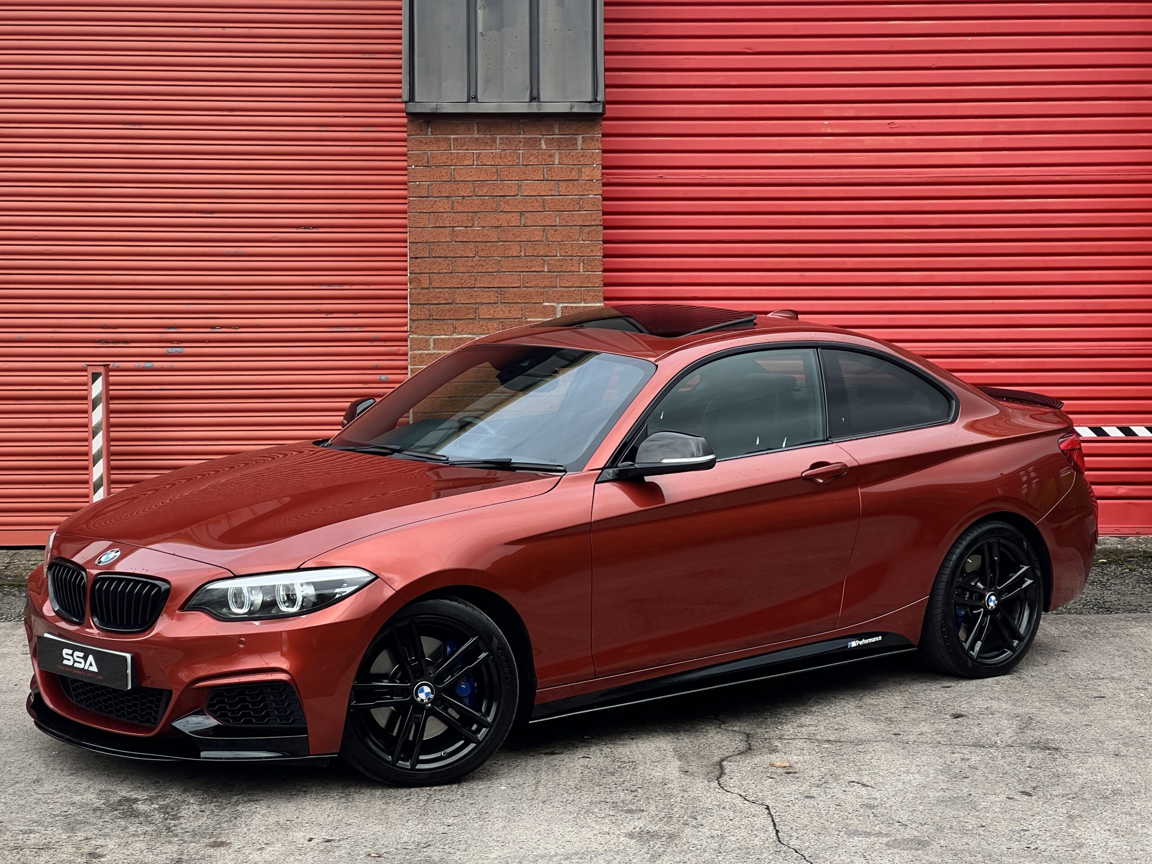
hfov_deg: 25.3
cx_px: 576
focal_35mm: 77
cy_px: 432
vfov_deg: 19.1
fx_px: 2563
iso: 32
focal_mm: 9
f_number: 2.8
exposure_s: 1/140
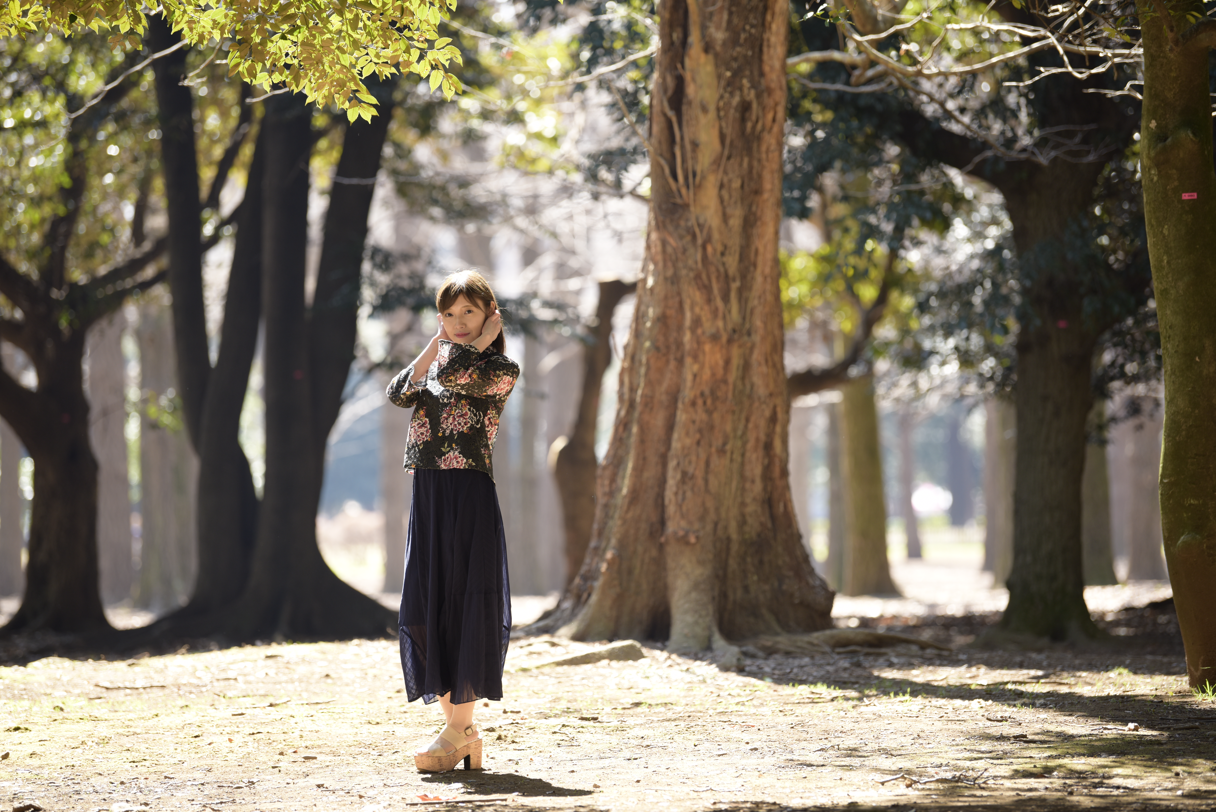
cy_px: 406
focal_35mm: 165
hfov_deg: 12.4
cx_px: 608
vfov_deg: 8.3
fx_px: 5575
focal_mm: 165
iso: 200
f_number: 2.8
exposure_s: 1/200
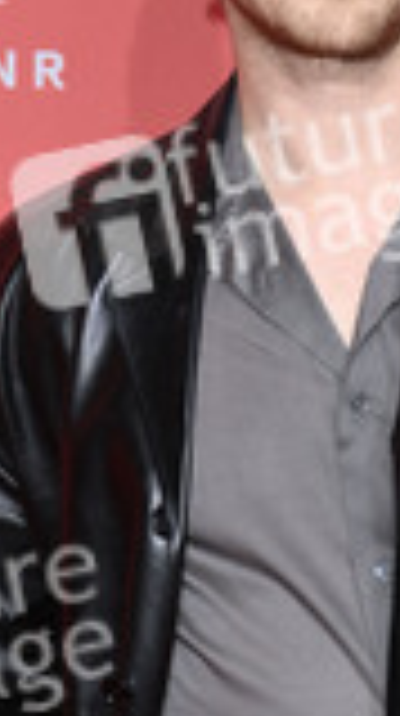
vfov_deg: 9.1
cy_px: 428
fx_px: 4486
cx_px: 373
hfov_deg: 5.1
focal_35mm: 237
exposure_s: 1/250
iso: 1000
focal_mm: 90
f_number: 5.6
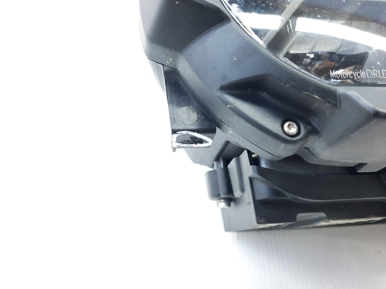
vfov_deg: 54.9
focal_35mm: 25
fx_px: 279
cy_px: 144
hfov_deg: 69.4
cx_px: 193
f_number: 2
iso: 320
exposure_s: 1/50
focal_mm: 4.6
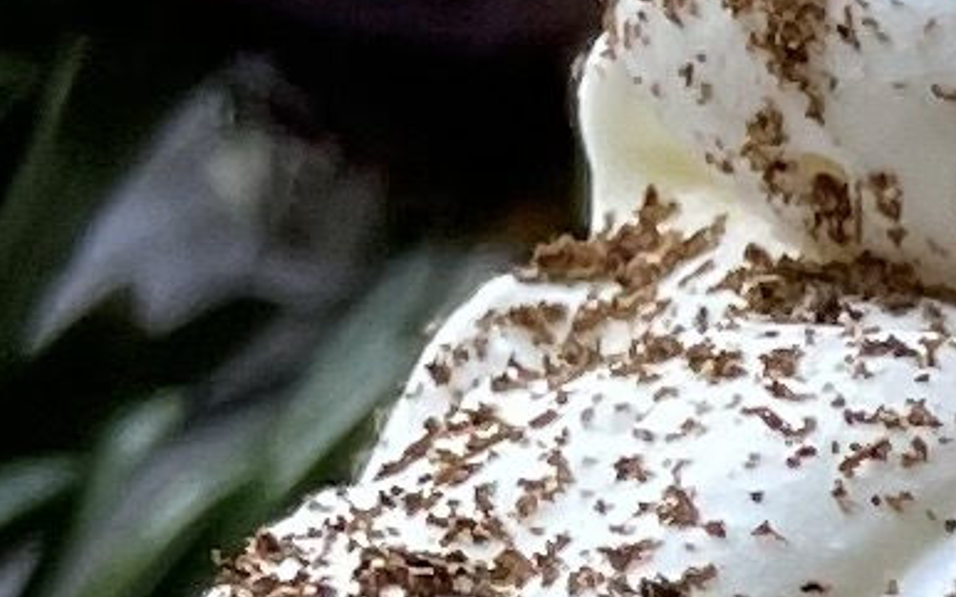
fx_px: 7501
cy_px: 1432
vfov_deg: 4.5
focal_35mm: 288
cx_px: 3341
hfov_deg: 6.4
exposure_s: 1/86
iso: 125
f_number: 1.6
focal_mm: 4.2
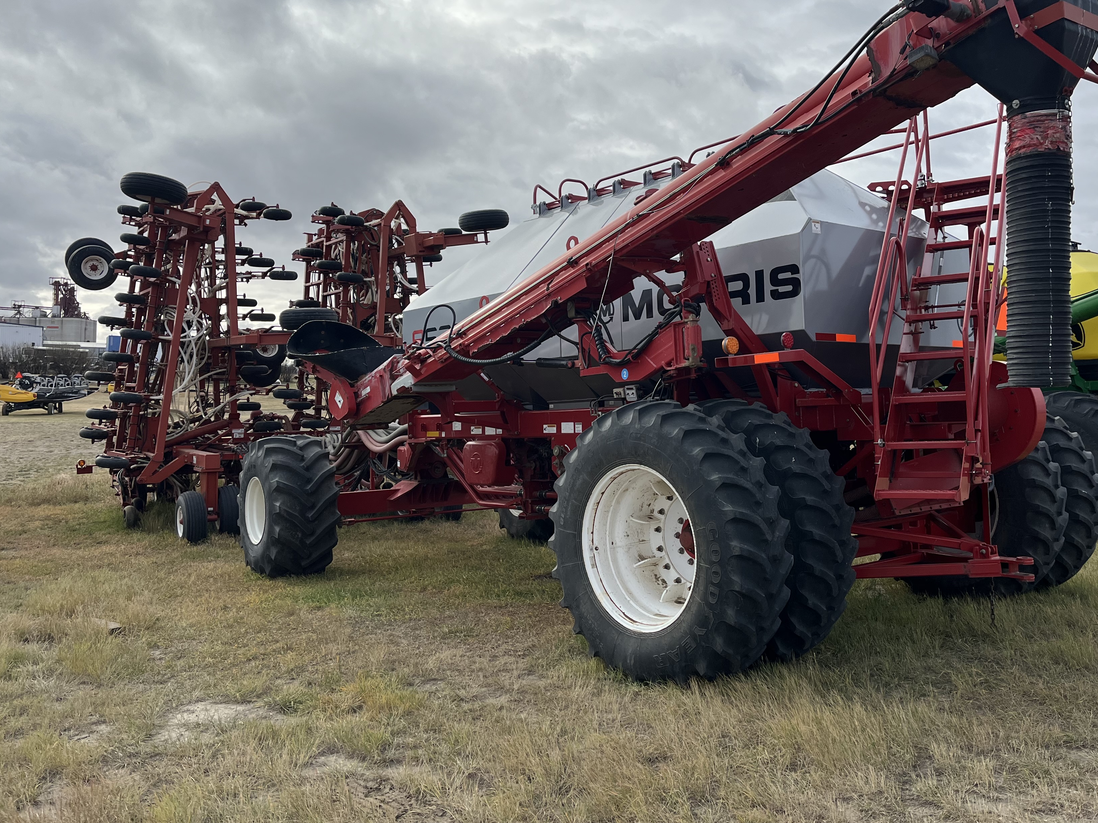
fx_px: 1015
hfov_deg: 56.7
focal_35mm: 32
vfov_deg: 44.0
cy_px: 340
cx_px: 603
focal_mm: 5.1
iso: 50
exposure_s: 1/3311
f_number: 1.6
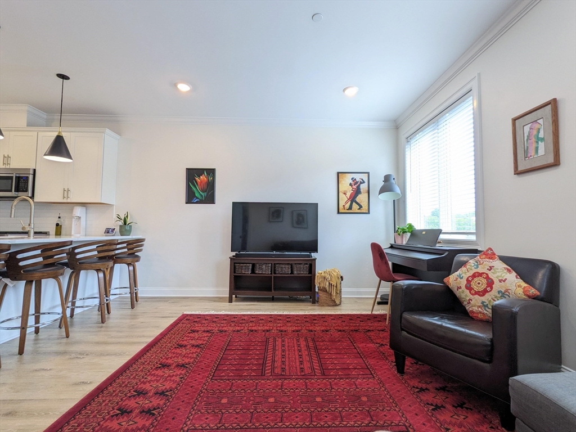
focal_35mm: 16
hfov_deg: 94.5
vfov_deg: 78.1
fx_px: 266
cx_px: 288
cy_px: 216
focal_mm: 2.22
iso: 106
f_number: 2.2
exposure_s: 1/120
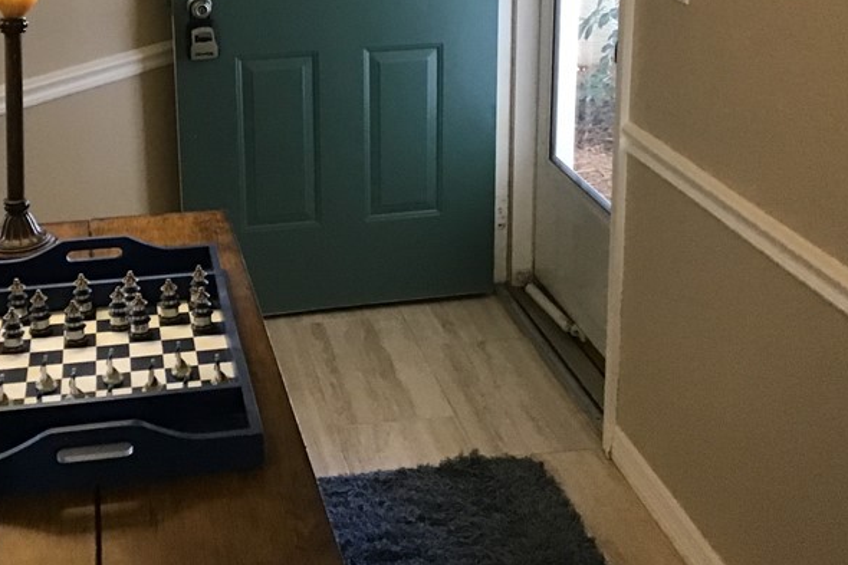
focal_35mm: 56
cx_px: 325
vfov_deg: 23.8
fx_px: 1319
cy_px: 108
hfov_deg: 35.5
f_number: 2.4
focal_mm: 3.3
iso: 200
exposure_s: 1/30
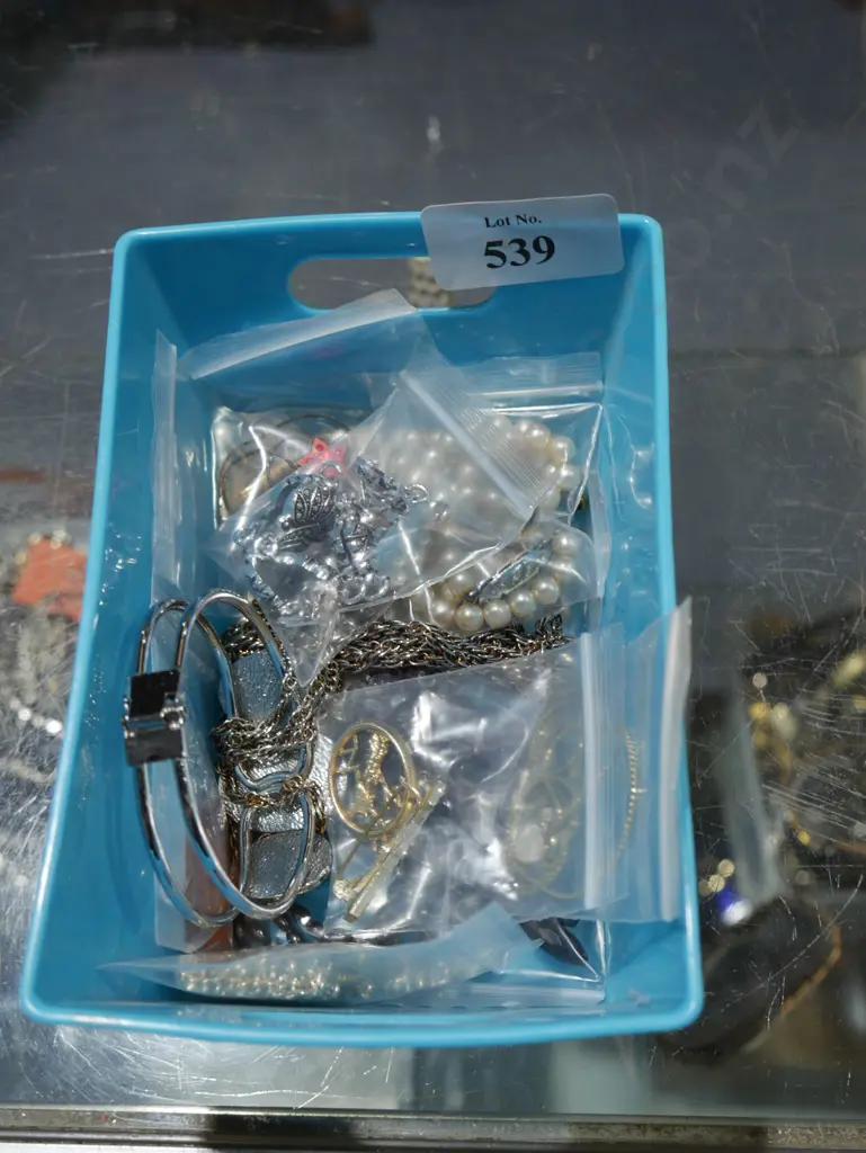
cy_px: 576
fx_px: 1533
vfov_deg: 41.2
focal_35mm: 46
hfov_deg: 31.5
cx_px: 433
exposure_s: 1/60
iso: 250
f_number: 5.1
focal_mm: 23
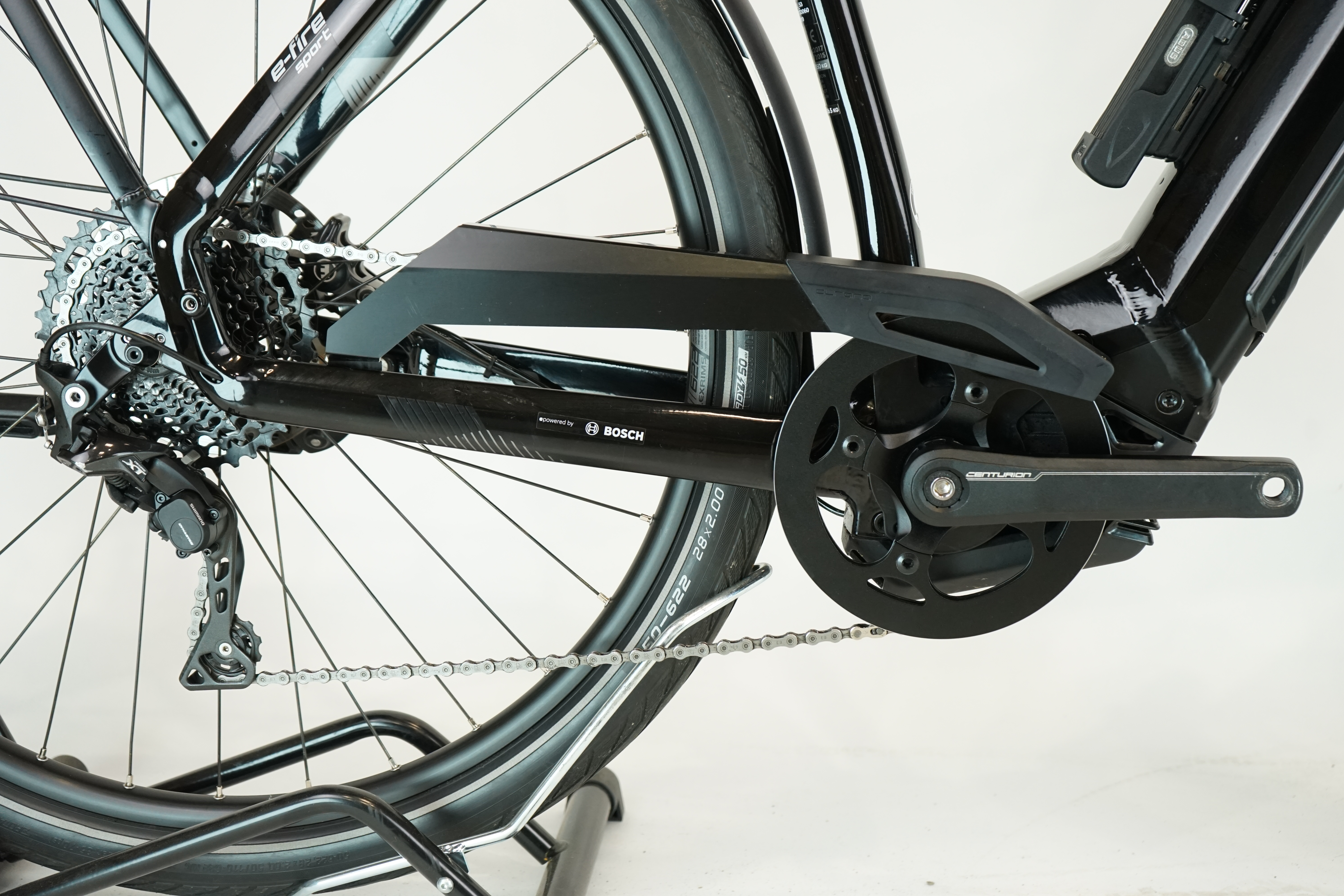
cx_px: 672
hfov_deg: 39.6
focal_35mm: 50
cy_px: 448
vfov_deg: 27.0
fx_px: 1867
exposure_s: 1/200
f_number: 4.5
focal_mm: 50
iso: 1250
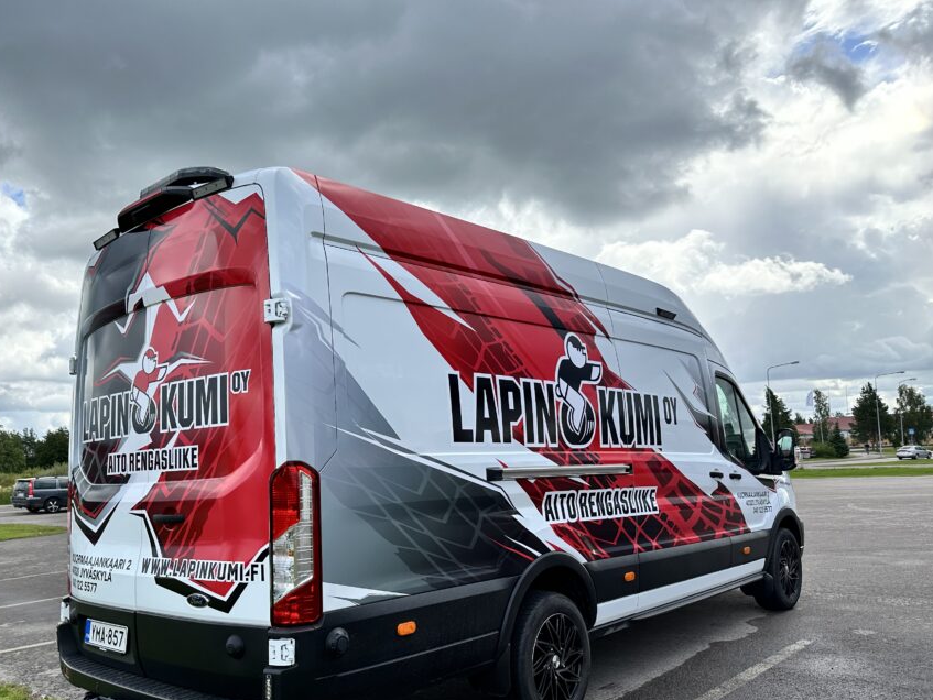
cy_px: 422
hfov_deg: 61.1
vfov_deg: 48.0
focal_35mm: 29
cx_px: 376
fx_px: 782
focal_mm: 6.86
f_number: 1.78
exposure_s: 1/4016
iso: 80
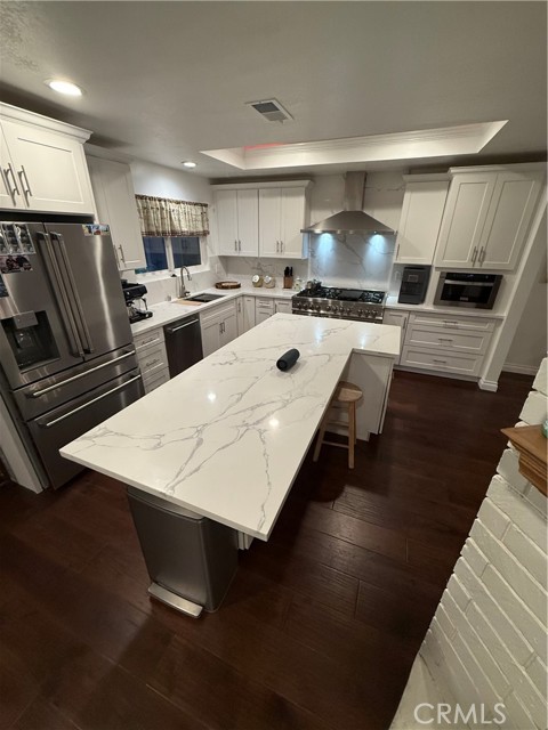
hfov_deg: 85.7
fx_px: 296
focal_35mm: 14
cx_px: 274
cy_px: 365
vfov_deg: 102.1
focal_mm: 2.22
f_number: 2.2
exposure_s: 1/120
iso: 320
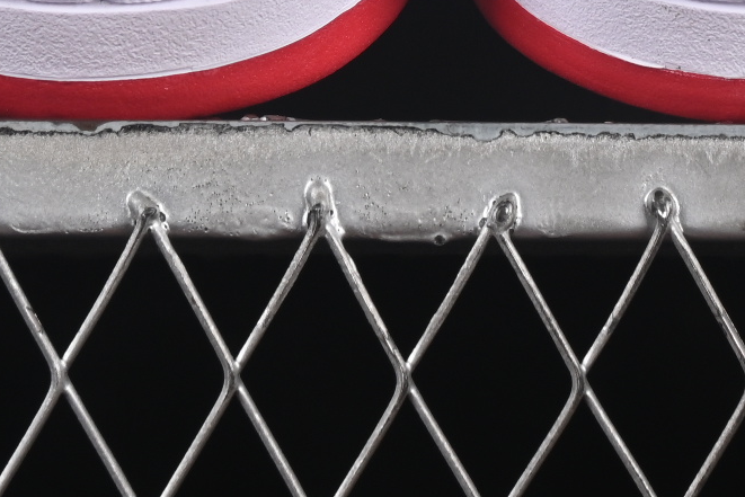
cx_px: 475
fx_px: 6540
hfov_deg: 6.5
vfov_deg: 4.3
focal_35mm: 316
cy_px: -540
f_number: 8
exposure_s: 1/80
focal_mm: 50
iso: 160
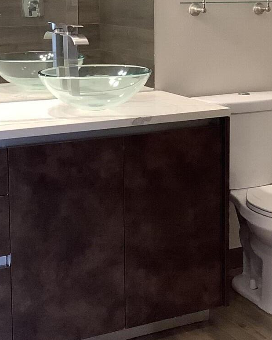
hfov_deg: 18.8
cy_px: 89
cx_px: 209
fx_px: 815
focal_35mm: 81
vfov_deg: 23.3
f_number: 2.4
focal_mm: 3.3
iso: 100
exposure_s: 1/60
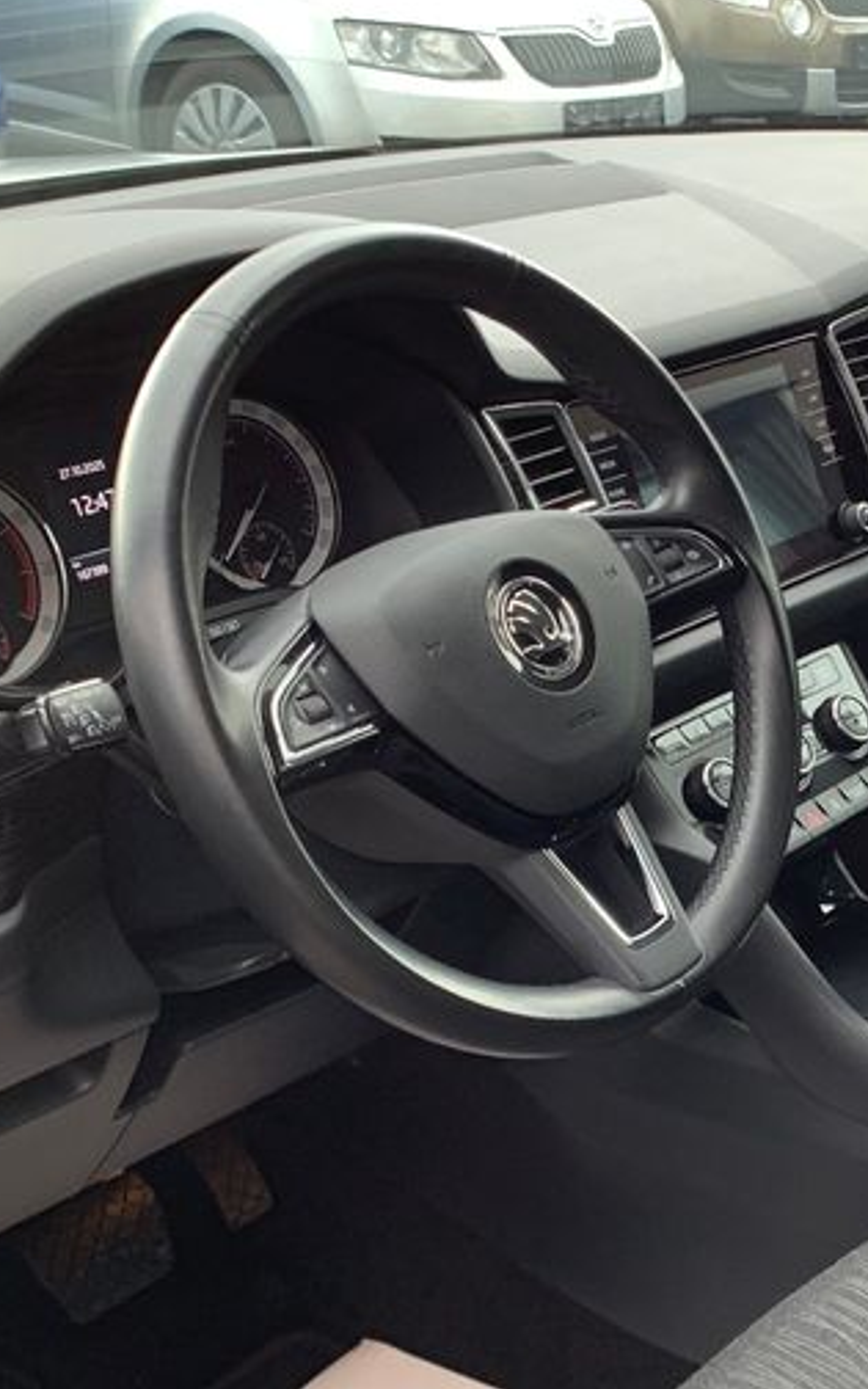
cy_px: 907
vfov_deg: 36.0
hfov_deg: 22.4
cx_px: 838
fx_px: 2120
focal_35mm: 56
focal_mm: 4.25
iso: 100
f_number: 1.8
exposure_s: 1/88
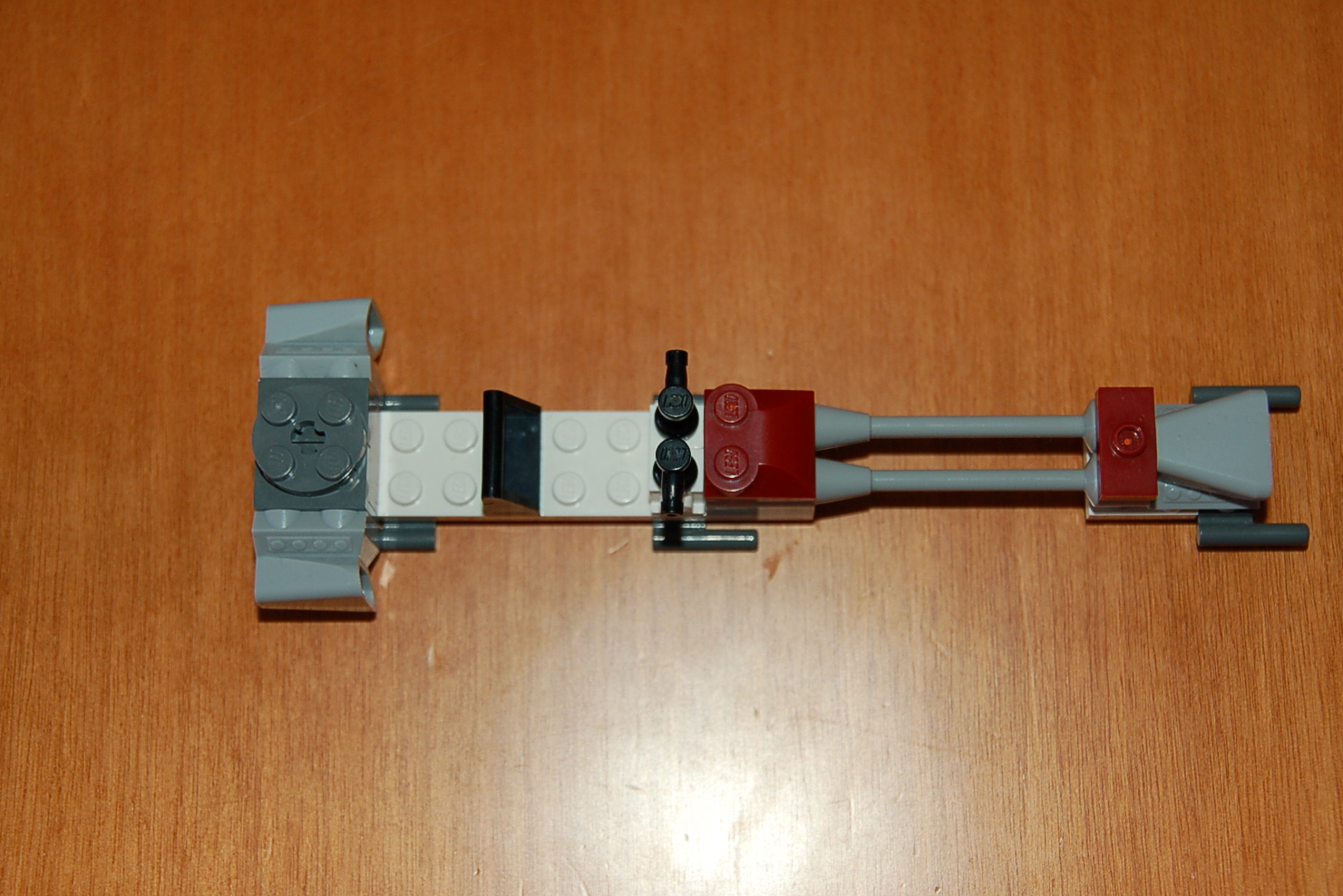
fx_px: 2612
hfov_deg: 28.8
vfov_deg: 19.5
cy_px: 451
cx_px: 677
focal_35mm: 70
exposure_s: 1/60
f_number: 5
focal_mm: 46
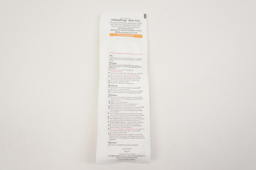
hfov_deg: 53.2
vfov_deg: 36.8
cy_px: 85
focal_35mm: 36
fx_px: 256
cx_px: 128
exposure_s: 1/125
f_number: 7.1
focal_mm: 24
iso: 800
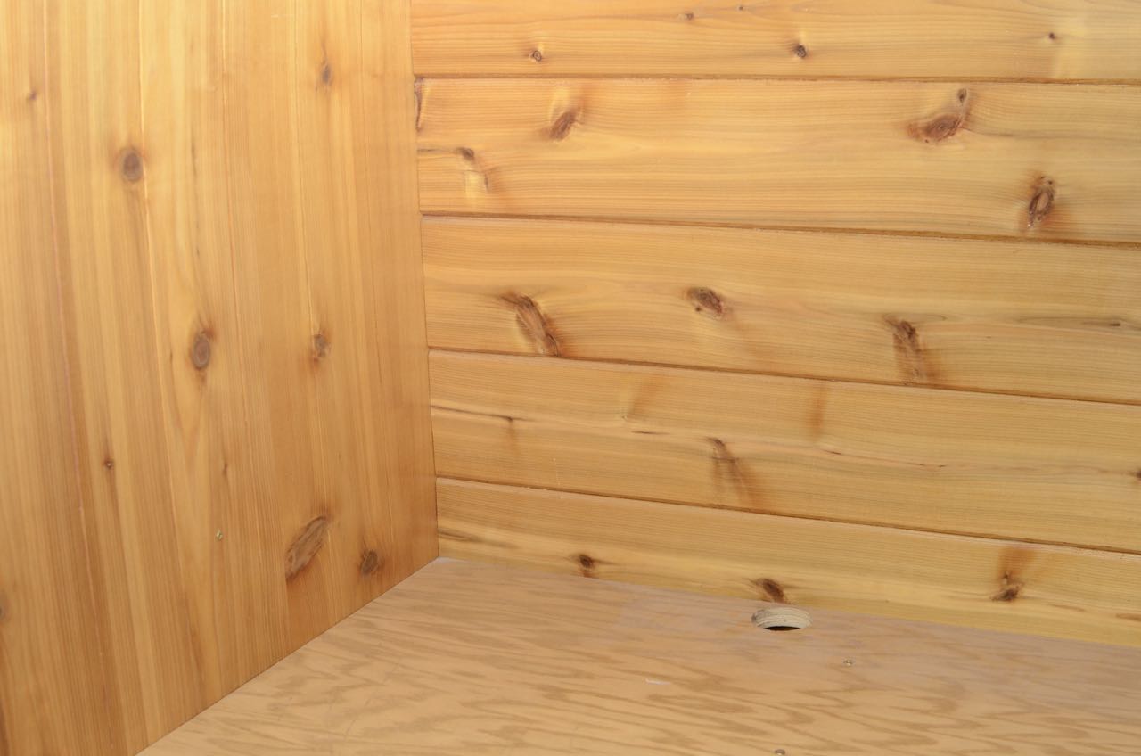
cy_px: 378
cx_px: 570
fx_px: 1661
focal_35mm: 52
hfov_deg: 37.9
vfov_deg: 25.6
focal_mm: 35
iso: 400
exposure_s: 1/125
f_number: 5.6
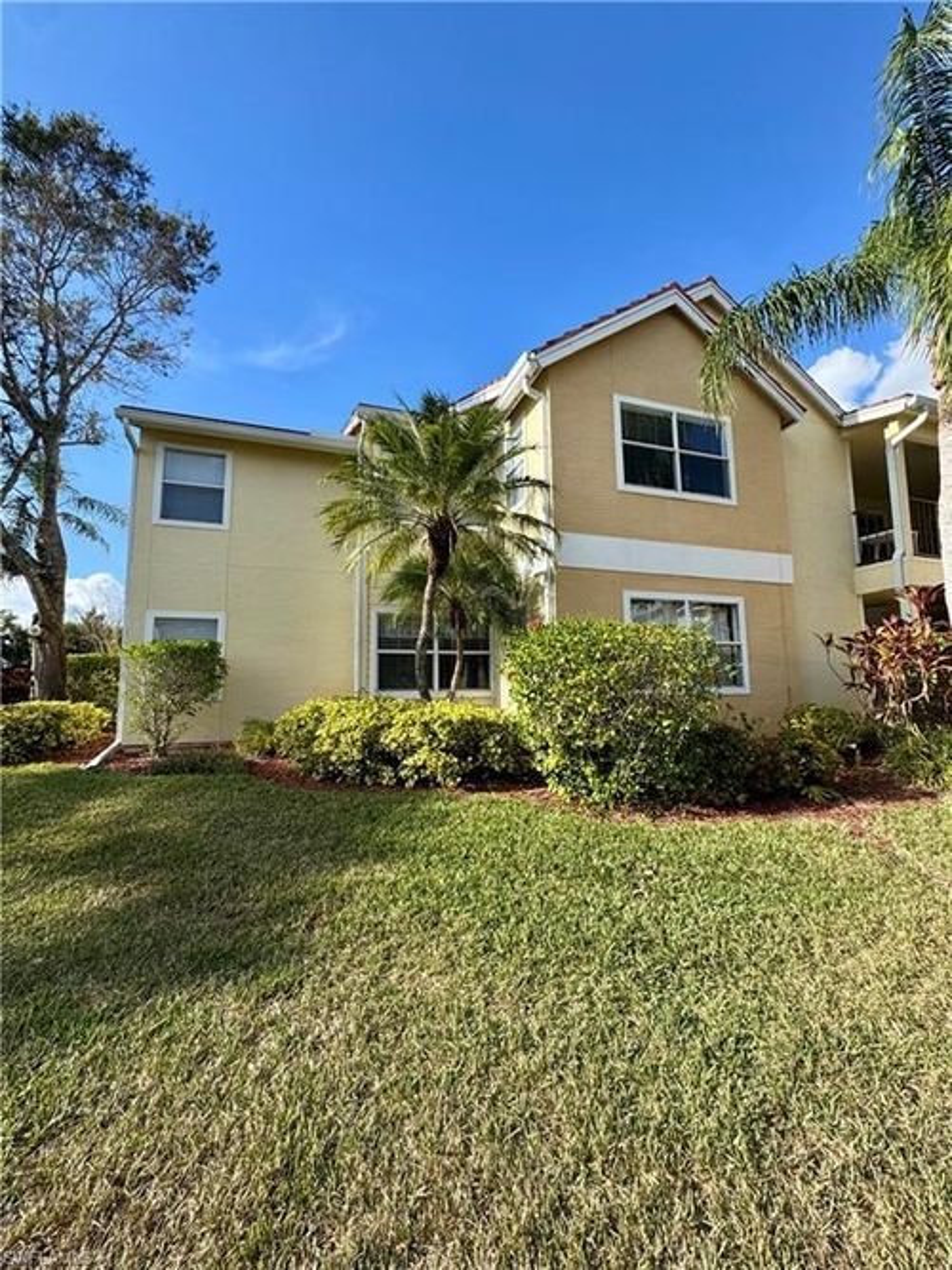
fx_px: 514
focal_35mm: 14
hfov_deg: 85.7
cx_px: 476
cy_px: 635
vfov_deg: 102.1
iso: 50
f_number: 2.2
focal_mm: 2.22
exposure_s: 1/879
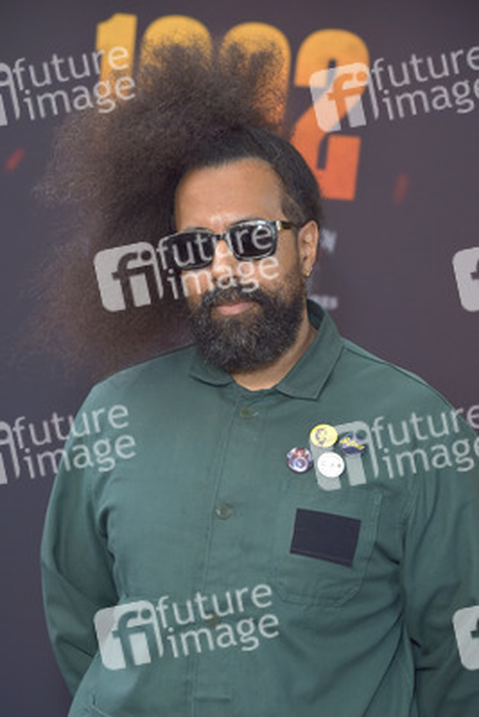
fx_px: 2094
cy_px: 358
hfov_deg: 13.1
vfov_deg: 19.4
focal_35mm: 105
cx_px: 240
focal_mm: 105
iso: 640
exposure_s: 1/250
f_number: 6.3
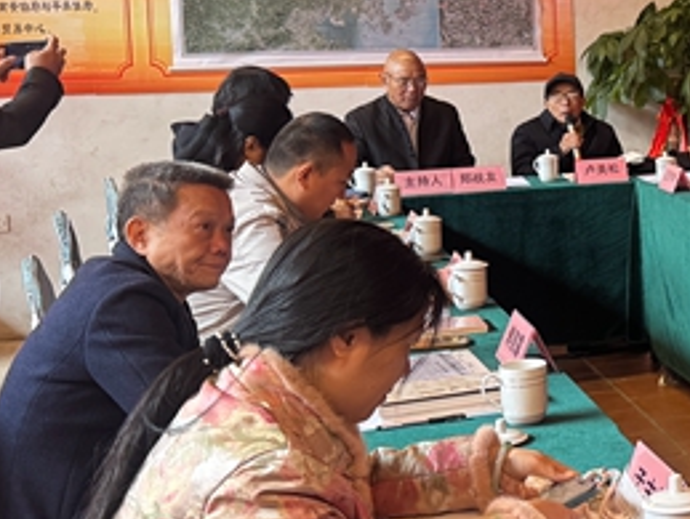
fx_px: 1477
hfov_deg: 23.8
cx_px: 847
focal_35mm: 74
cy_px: 130
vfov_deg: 19.8
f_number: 1.78
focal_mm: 6.76
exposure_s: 1/60
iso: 250
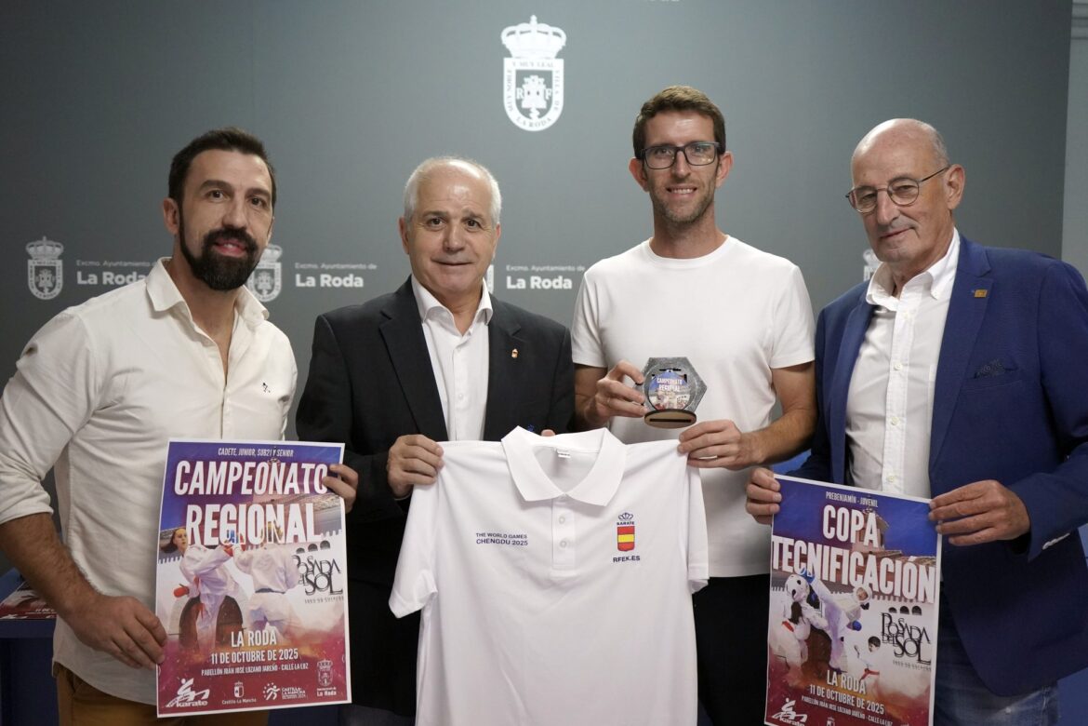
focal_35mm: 41
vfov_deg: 32.6
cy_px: 363
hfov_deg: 47.4
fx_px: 1239
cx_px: 544
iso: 6400
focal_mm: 41
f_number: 4.5
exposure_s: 1/160
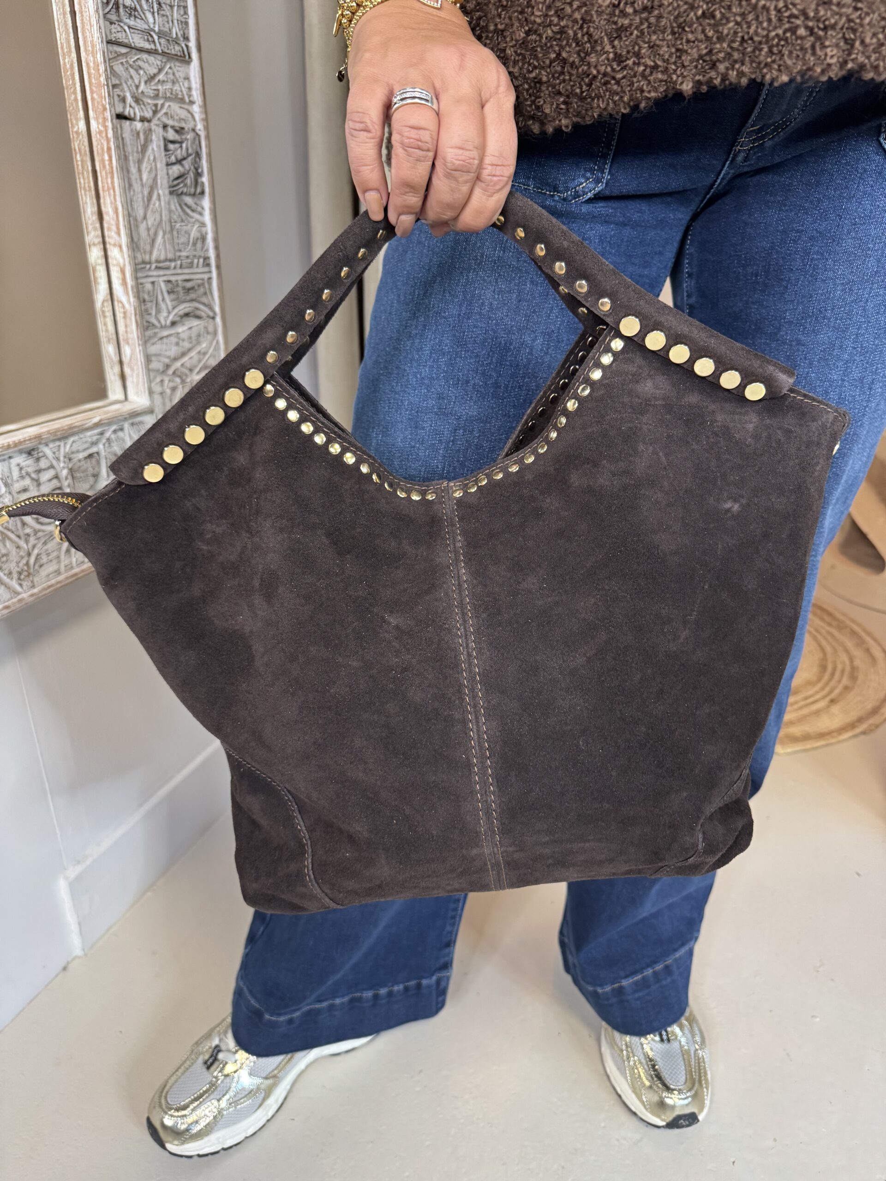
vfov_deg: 71.6
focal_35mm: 24
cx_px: 443
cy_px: 590
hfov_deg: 56.8
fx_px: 819
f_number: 1.78
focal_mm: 6.76
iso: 250
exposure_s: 1/50
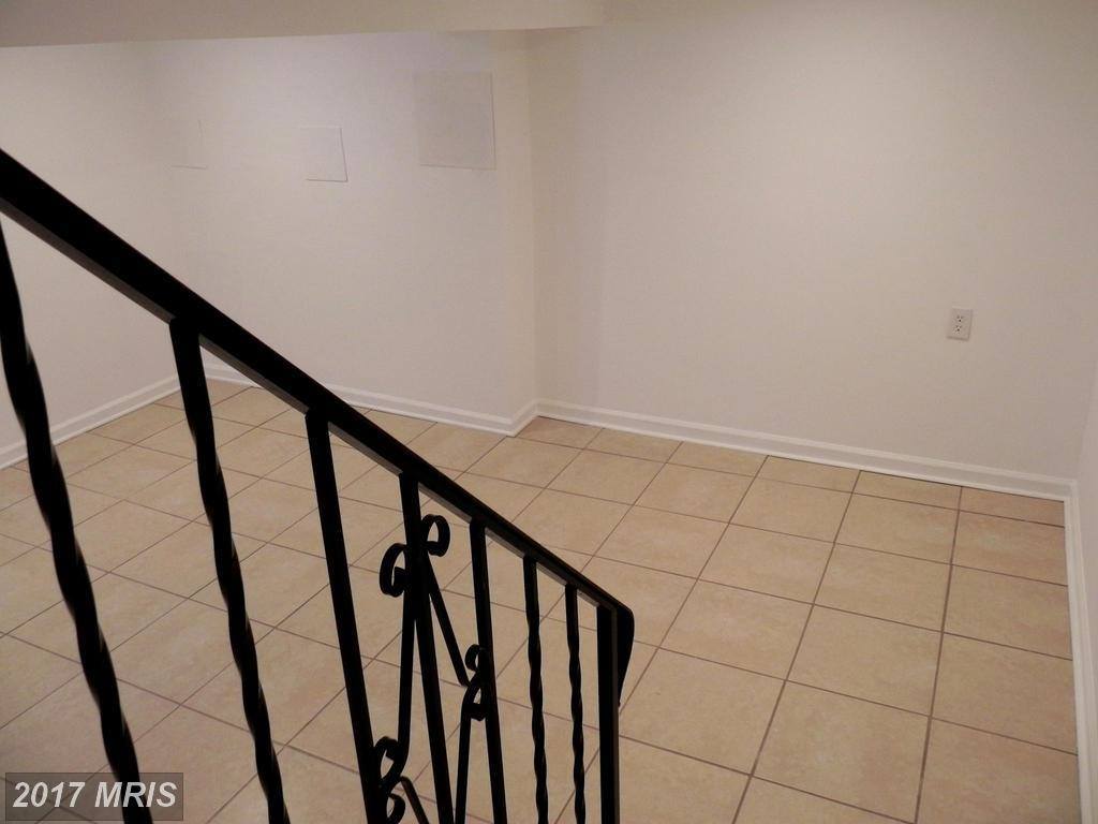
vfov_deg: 48.2
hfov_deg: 61.7
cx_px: 549
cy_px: 412
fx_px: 920
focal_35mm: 29
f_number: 2.8
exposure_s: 1/52.4
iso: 160
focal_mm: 5.2
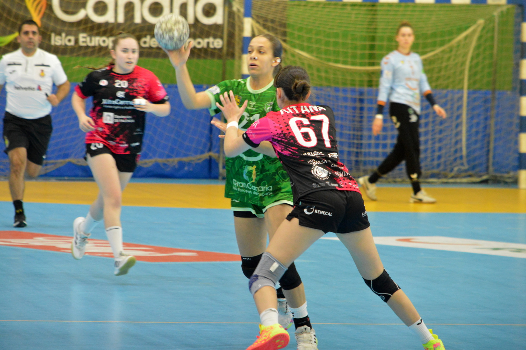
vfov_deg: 5.4
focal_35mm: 255
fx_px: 3723
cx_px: 263
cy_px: 175
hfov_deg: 8.1
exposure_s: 1/4000
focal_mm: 170
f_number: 7.1
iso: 3200
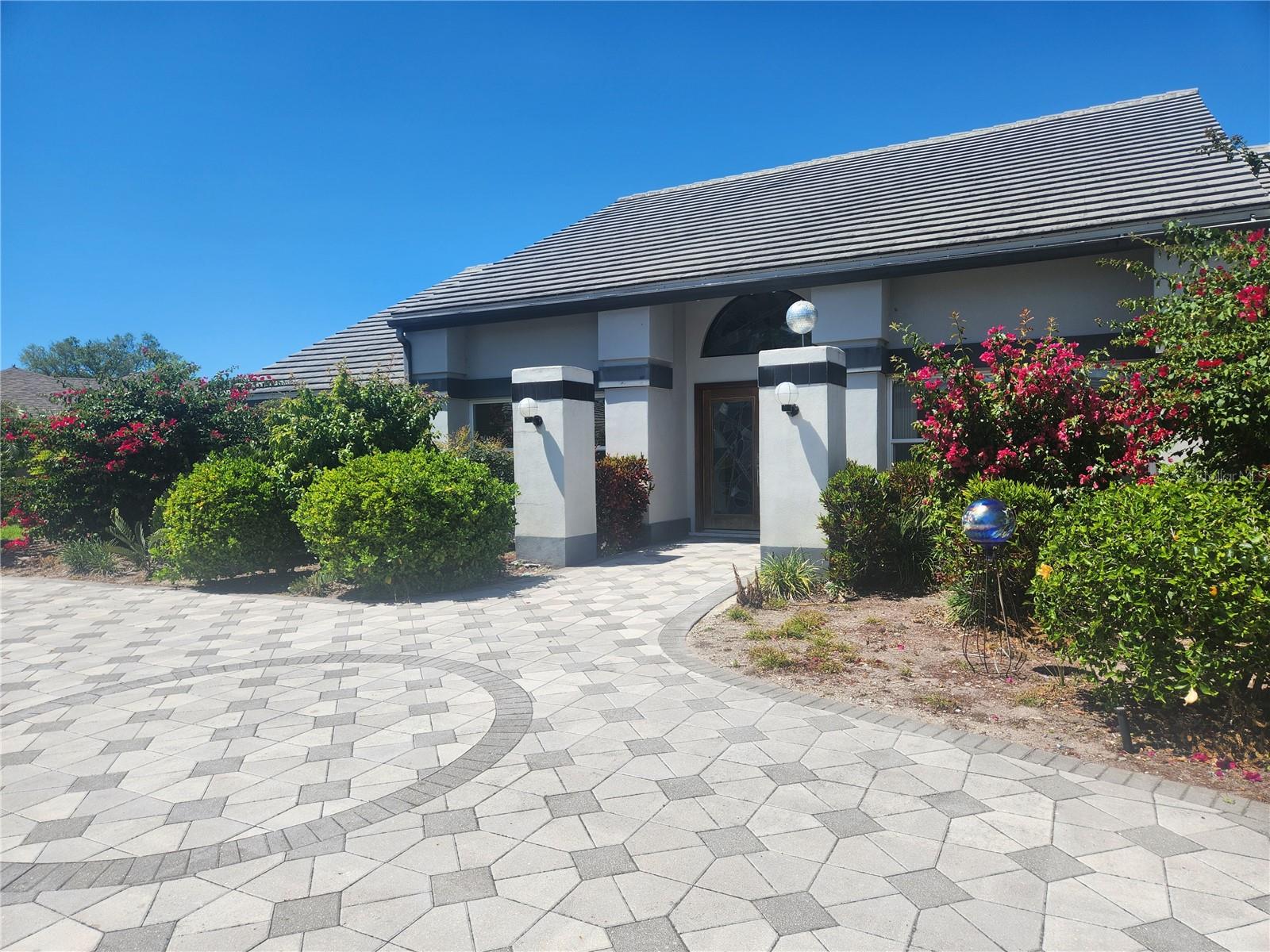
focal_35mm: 23
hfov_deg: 73.9
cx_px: 635
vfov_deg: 58.9
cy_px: 476
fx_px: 844
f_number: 1.8
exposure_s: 1/2027
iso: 20
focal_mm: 5.4
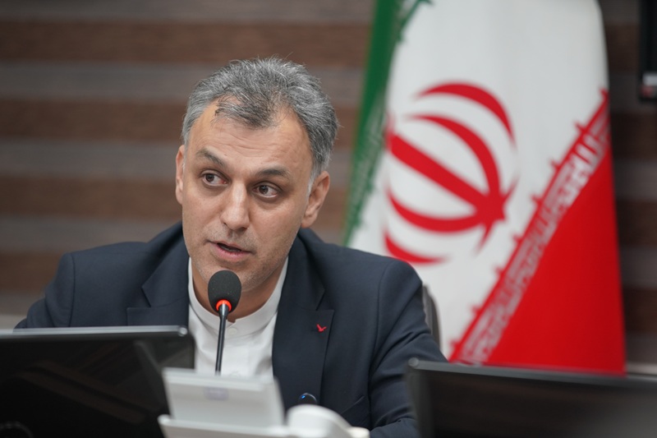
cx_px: 328
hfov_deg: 10.3
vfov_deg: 6.9
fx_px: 3649
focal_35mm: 200
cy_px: 219
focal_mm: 200
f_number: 2.8
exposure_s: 1/320
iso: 1600
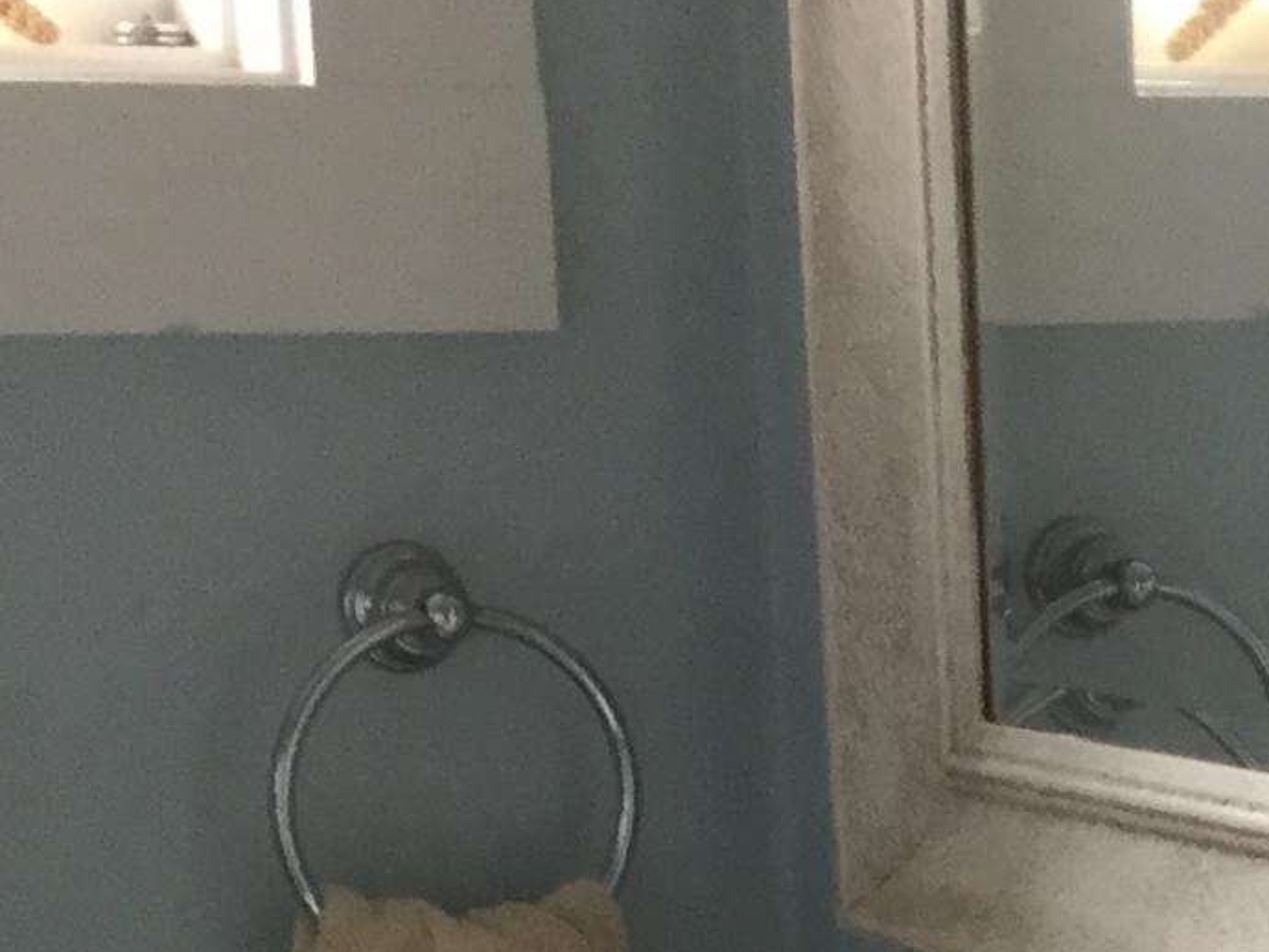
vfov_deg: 10.4
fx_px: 4950
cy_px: 1648
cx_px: 1569
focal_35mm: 135
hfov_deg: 14.1
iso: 50
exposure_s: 1/30
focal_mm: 3.3
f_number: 2.4
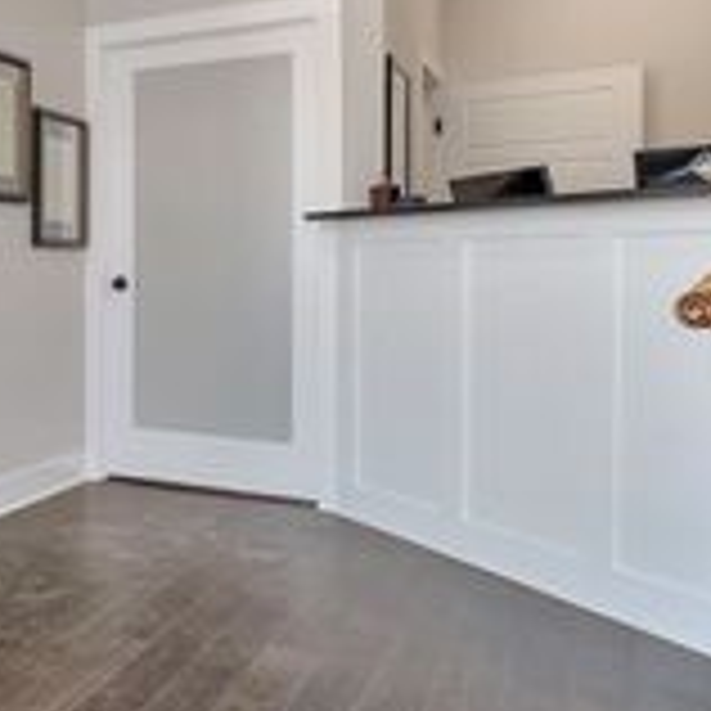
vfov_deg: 38.9
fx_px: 999
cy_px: 268
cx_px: -243
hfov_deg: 30.0
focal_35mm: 43
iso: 100
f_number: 6.3
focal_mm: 16
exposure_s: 1/4
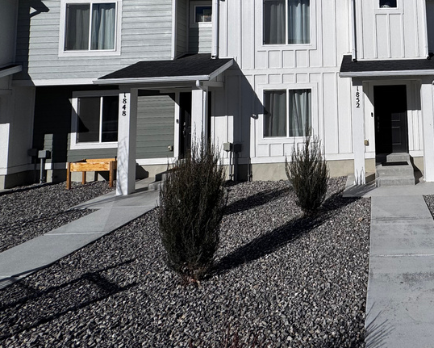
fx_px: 334
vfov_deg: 51.6
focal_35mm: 26
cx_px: 383
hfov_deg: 57.6
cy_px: 71
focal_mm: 2.22
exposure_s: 1/6135
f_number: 2.2
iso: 32
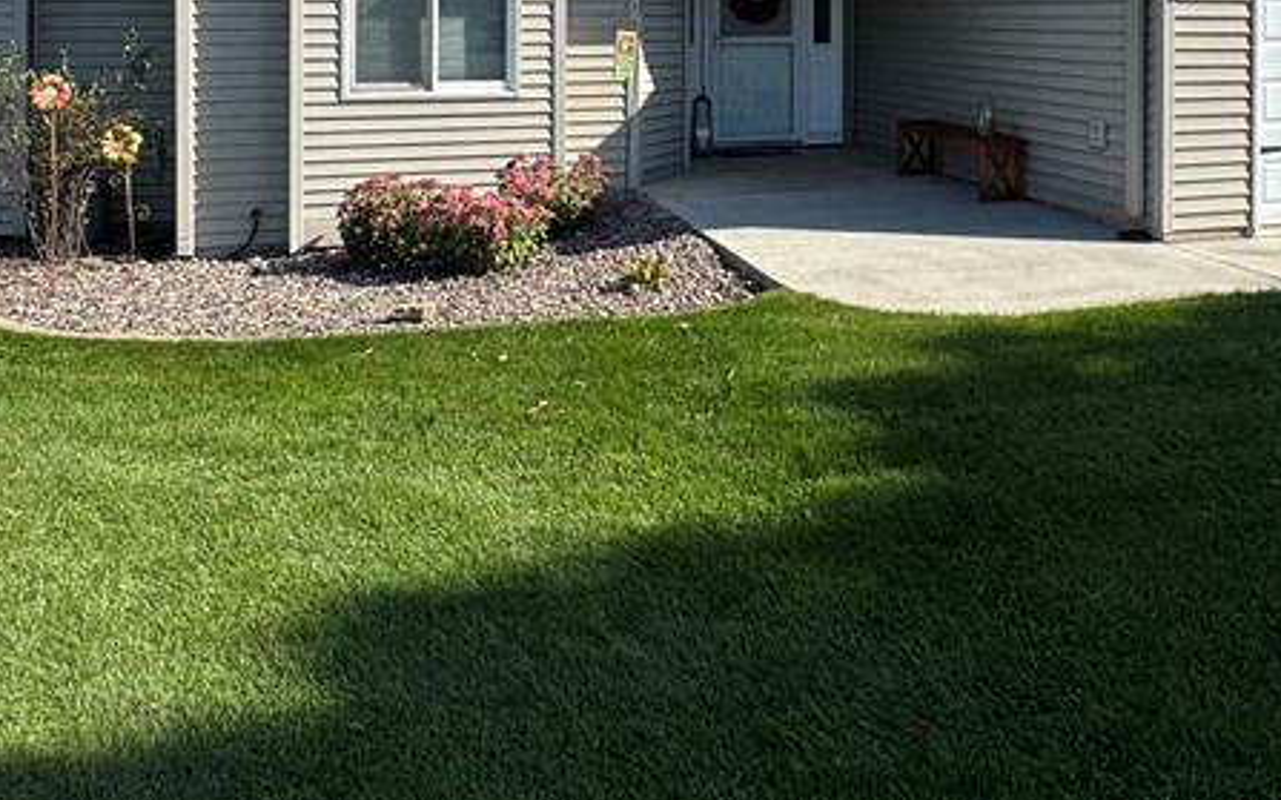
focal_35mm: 34
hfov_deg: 56.6
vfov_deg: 34.2
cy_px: 17
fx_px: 1187
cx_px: 716
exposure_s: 1/1256
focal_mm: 2.22
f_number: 2.2
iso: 50
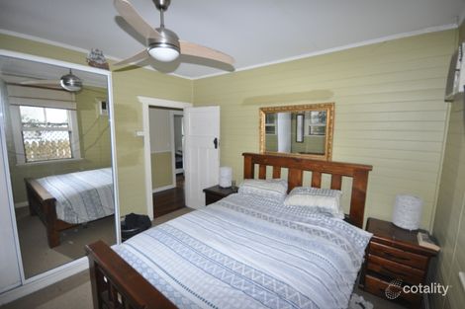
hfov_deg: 100.4
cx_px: 232
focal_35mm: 15
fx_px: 194
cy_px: 154
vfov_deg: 77.3
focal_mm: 10
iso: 800
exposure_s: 1/60
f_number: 4
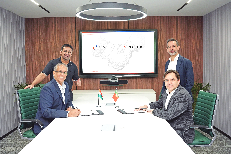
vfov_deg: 37.9
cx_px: 116
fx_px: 225
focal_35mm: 35
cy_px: 77
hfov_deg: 54.4
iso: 2000
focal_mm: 35
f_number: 4.5
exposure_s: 1/160
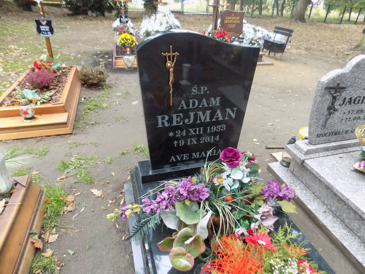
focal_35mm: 23
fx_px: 243
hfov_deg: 73.9
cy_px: 137
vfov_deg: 58.9
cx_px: 182
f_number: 3.1
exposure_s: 1/30
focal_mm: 4
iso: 360
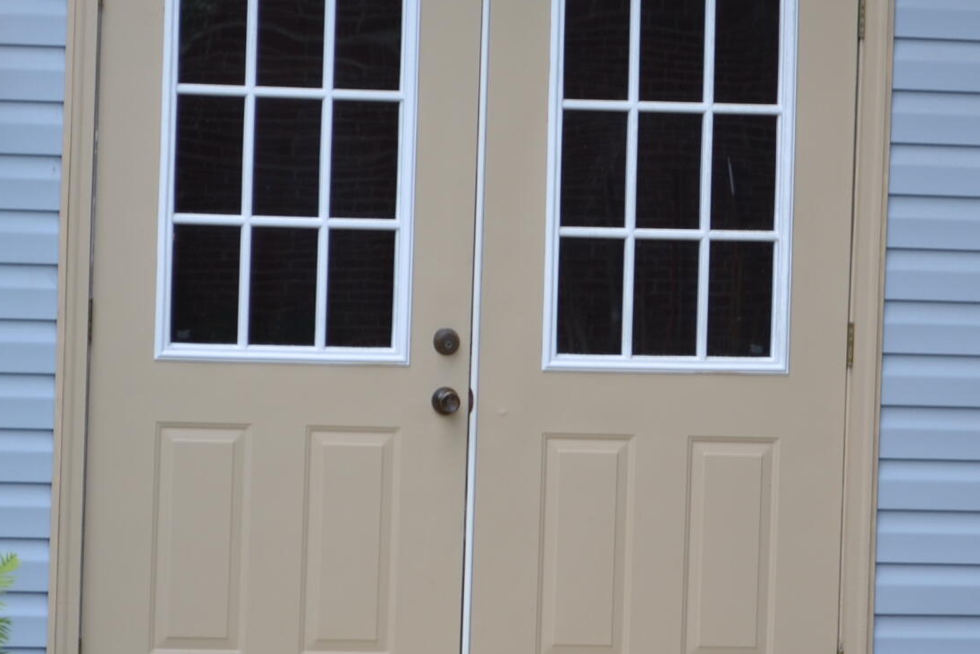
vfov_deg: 7.0
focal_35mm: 197
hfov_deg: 10.4
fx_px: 5363
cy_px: 219
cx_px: 591
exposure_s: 1/125
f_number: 5.6
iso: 110
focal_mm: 48
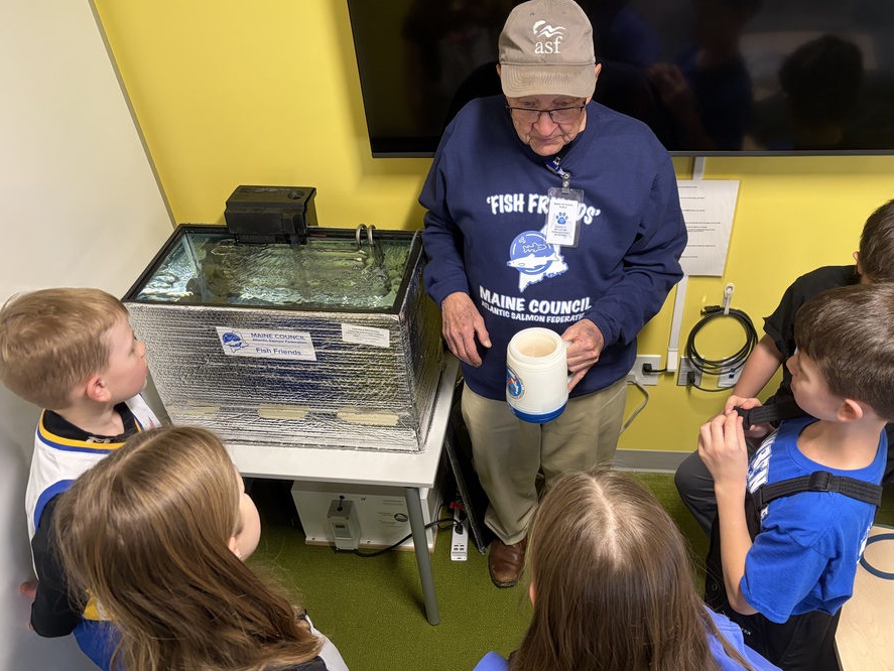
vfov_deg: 46.8
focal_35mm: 30
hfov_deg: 59.9
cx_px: 480
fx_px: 775
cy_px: 360
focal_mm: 5.96
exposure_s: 1/60
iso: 160
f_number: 1.6
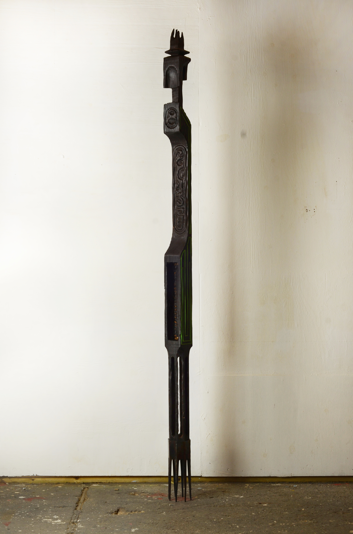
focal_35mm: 75
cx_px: 176
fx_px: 1108
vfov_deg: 27.0
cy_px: 267
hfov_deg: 18.1
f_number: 9
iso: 160
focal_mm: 50
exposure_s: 1/8
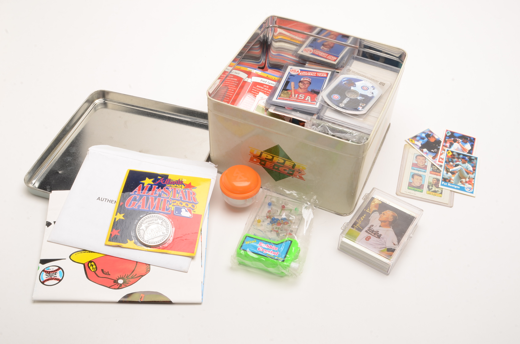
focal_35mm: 40
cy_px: 172
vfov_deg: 32.9
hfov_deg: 48.0
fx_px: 584
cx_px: 260
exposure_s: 1/160
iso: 100
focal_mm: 27
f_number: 22
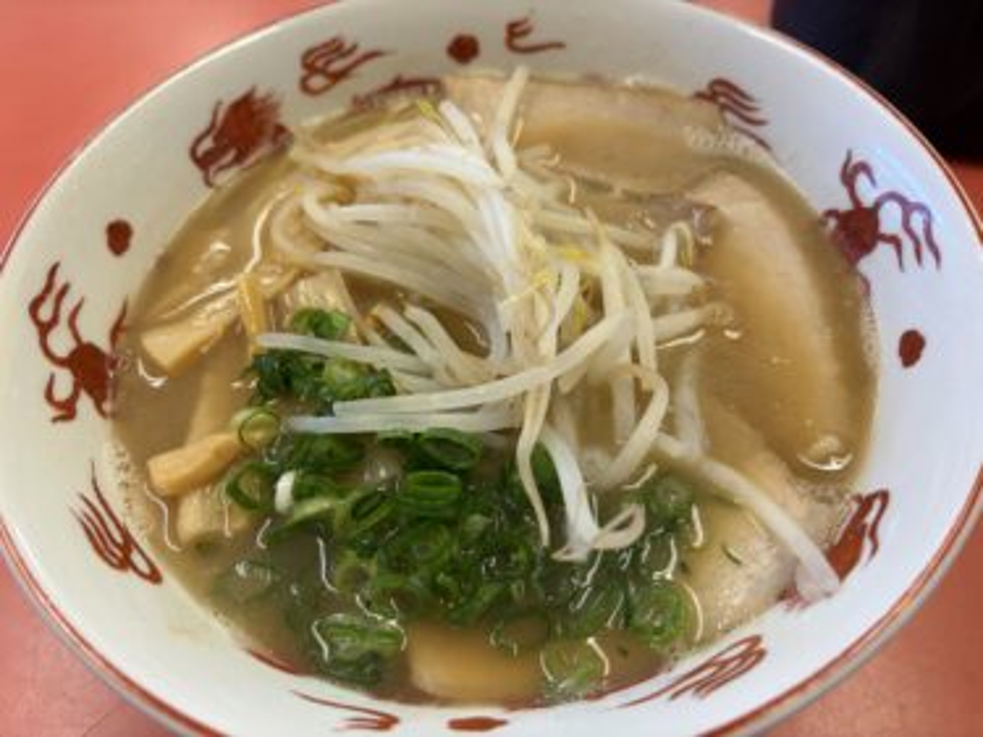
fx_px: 738
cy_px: 368
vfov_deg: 53.0
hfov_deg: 67.3
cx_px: 492
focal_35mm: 26
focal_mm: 5.96
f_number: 1.6
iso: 100
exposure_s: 1/120
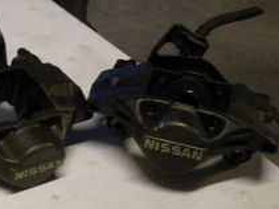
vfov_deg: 13.9
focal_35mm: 106
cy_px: 127
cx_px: -61
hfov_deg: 17.6
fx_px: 854
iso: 400
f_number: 2.8
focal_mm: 5.7
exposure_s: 1/55.4
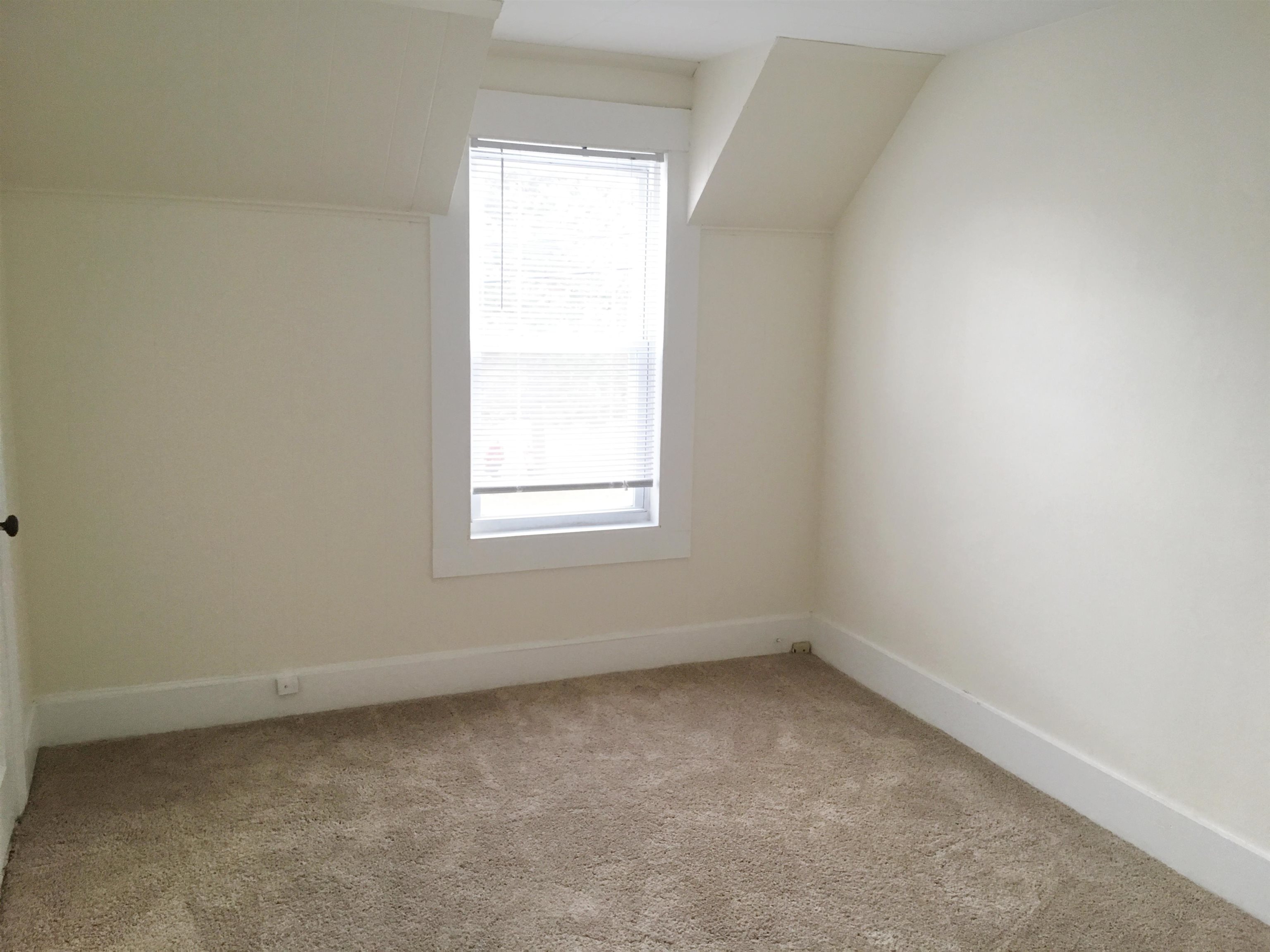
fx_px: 1064
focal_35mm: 29
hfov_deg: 61.7
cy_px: 476
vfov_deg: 48.2
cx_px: 635
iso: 100
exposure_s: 1/30
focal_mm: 4.15
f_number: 2.2
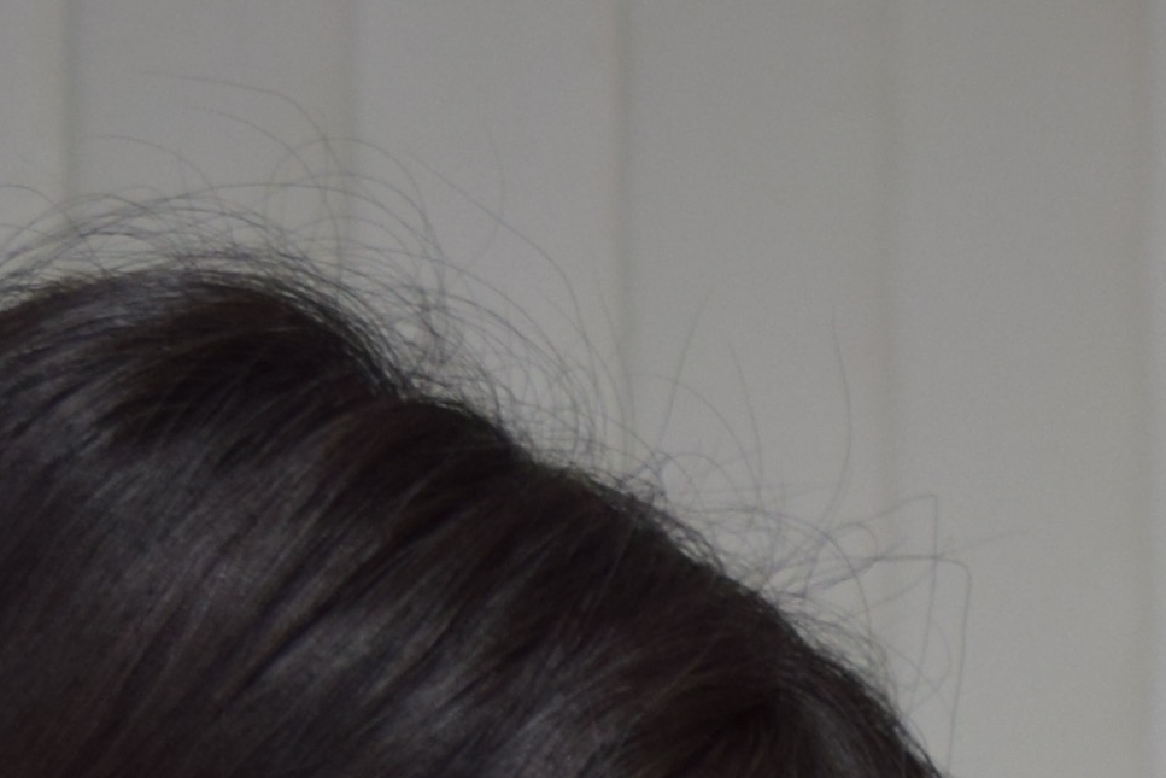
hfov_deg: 8.1
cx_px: 2443
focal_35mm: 242
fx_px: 7839
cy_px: 2352
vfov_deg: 5.3
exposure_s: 1/80
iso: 400
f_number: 4.5
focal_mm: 26
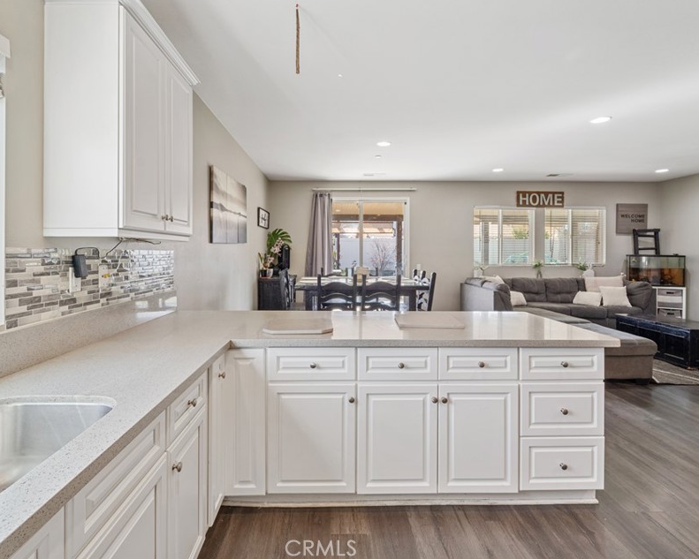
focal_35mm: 17
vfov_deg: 76.9
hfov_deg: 89.5
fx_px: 352
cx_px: 330
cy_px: 260
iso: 320
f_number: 9
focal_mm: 14
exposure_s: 1/13
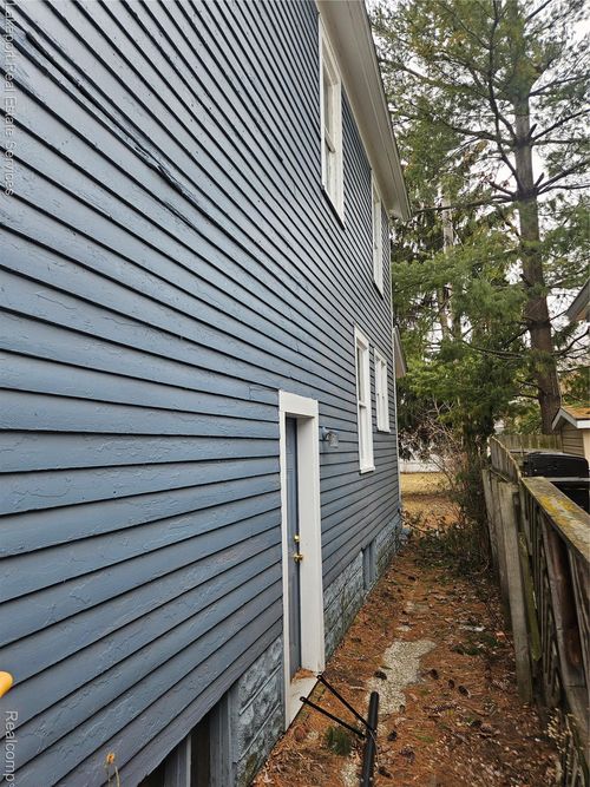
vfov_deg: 73.9
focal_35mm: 23
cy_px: 394
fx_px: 523
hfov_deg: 58.9
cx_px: 295
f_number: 1.8
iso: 40
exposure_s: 1/235
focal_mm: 5.4
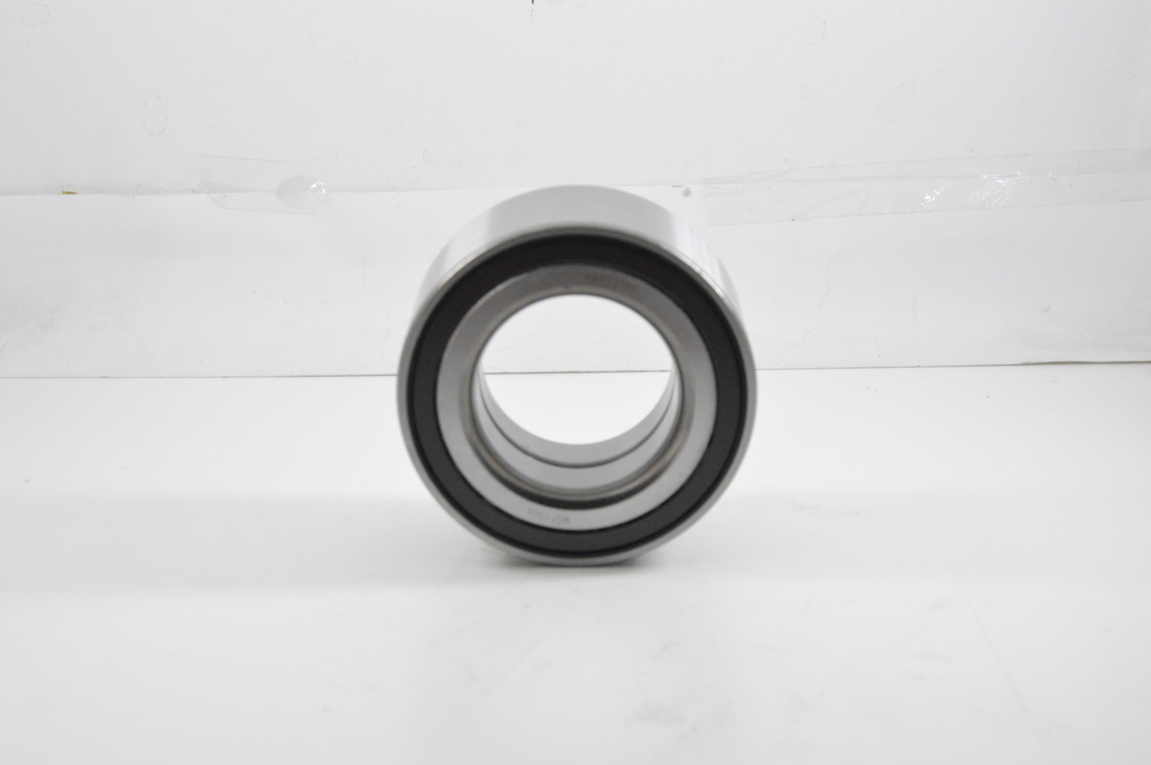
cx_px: 576
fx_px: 2300
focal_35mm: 72
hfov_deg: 28.1
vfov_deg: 18.9
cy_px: 382
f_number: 8
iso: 3200
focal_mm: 48
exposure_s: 1/100
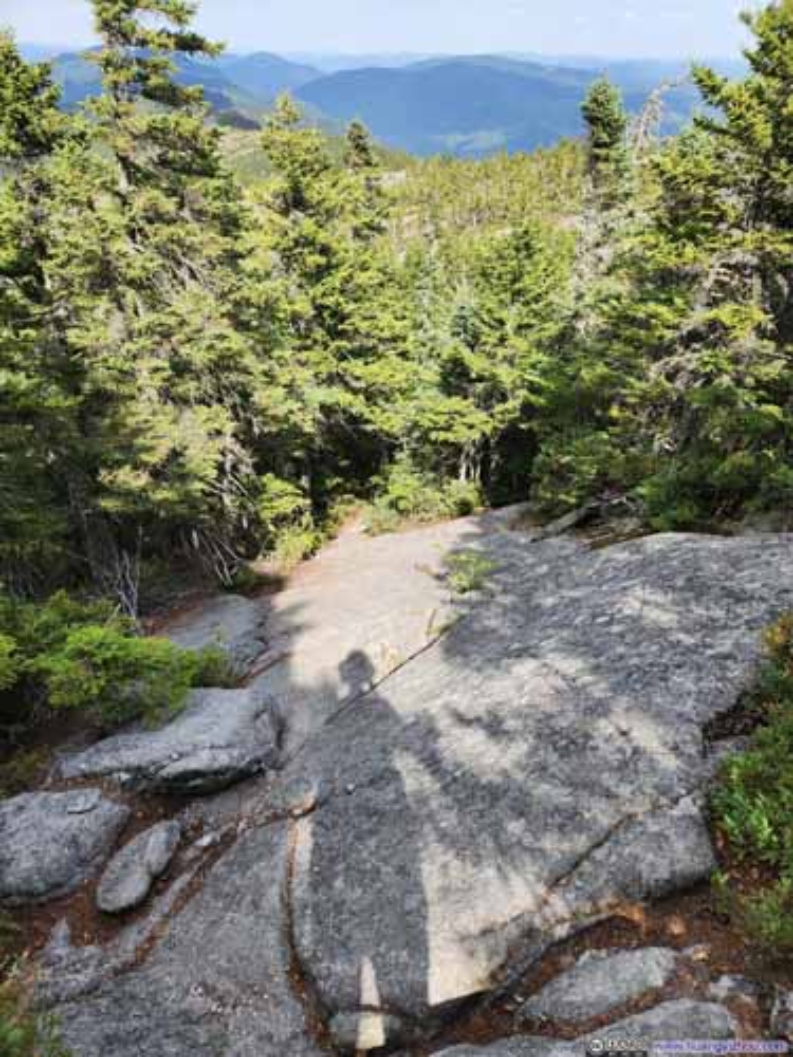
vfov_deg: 73.9
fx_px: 703
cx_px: 396
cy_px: 528
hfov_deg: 58.9
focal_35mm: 23
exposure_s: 1/730
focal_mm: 5.4
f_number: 1.8
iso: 20
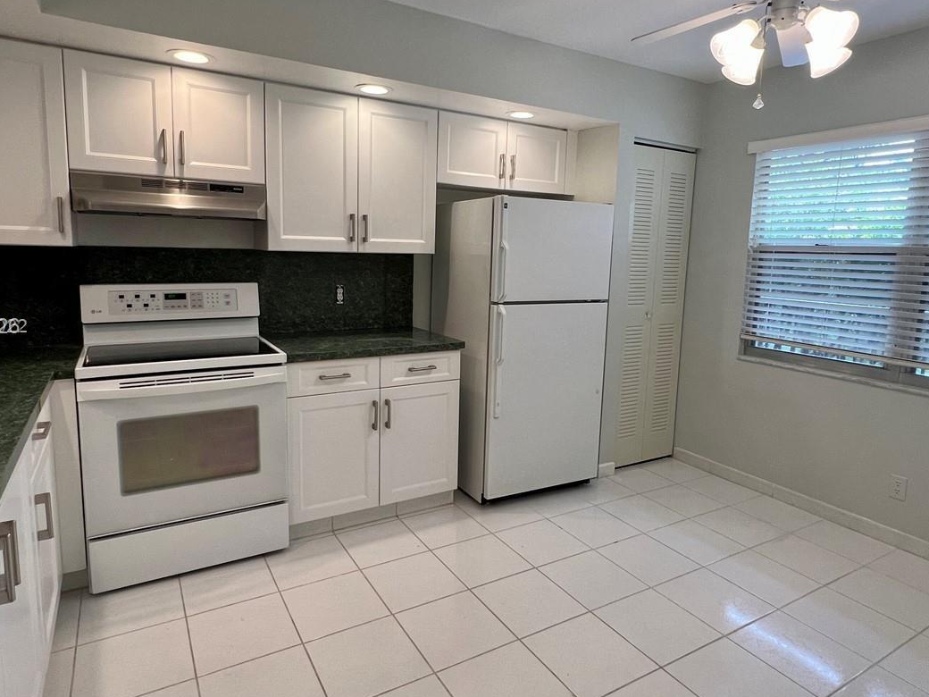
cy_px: 328
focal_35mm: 20
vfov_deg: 65.9
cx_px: 456
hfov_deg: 81.7
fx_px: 537
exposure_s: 1/120
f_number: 1.8
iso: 80
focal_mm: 1.57
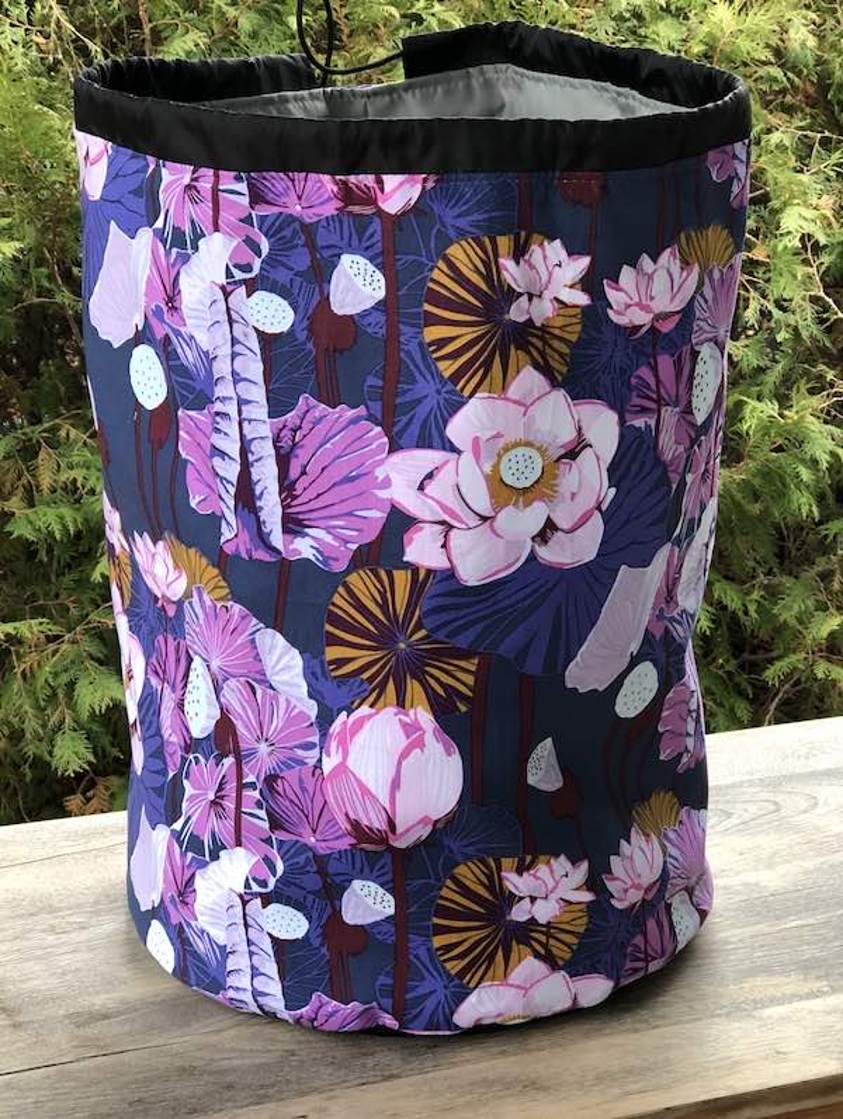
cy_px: 560
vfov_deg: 33.7
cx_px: 422
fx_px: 1846
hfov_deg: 25.7
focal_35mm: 57
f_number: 2.8
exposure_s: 1/30
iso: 25
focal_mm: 6.6
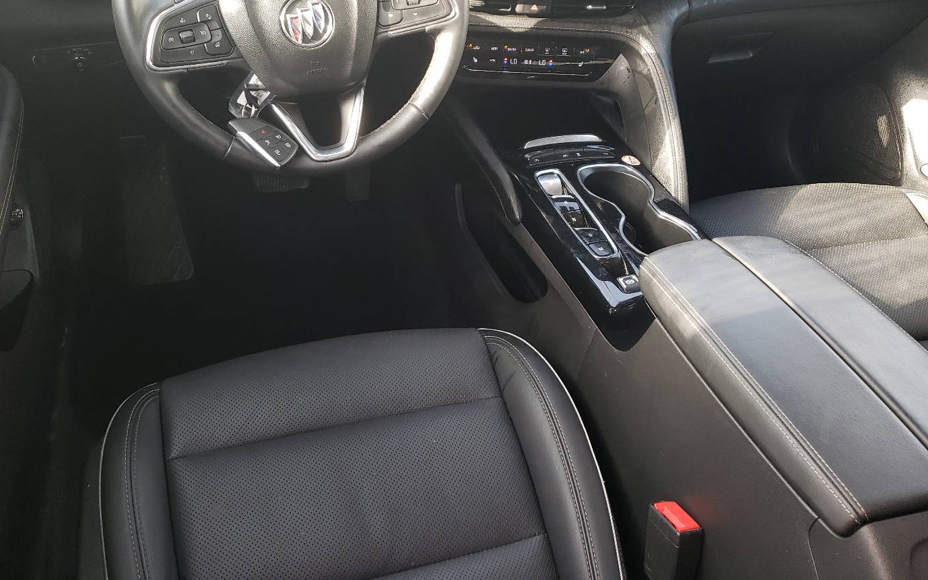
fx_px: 809
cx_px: 435
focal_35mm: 32
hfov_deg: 59.6
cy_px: 189
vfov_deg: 38.9
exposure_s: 1/120
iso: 87
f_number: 1.5
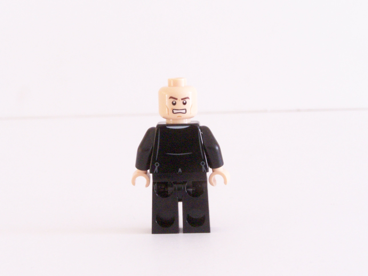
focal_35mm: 94
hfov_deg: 20.9
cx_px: 184
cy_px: 138
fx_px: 999
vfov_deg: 15.7
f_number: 8
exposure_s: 1/1.43
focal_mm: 15.6
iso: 400
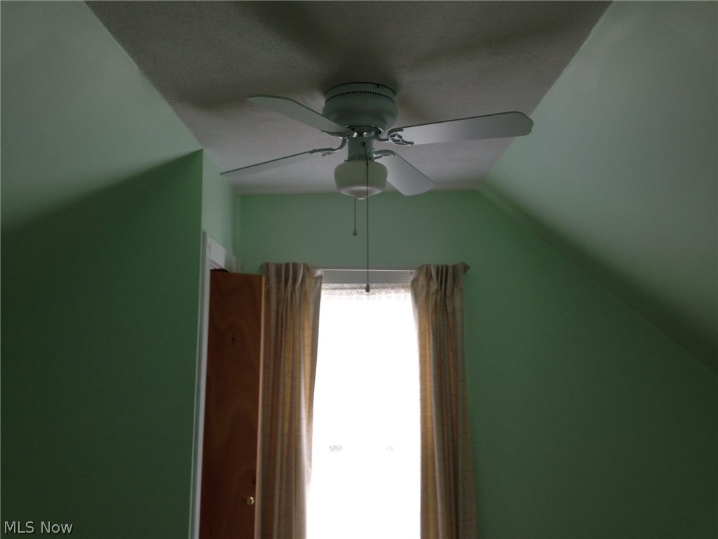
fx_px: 684
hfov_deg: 55.4
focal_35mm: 33
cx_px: 359
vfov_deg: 42.9
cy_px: 270
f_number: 2.4
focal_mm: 4.12
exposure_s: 1/40
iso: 50
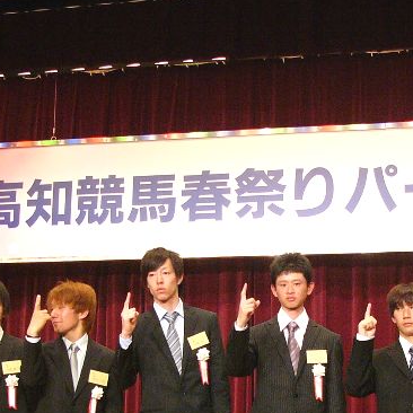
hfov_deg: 19.9
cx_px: 275
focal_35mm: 87
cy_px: 292
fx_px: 1174
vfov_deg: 19.8
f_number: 2.8
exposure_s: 1/40
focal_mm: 6
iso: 200
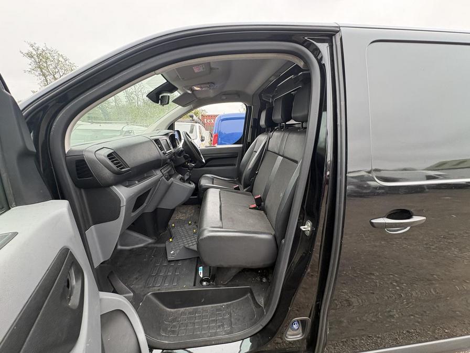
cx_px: 235
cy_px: 176
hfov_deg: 102.1
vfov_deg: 85.7
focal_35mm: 14
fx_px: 190
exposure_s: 1/102
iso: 125
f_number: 2.2
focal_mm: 2.22
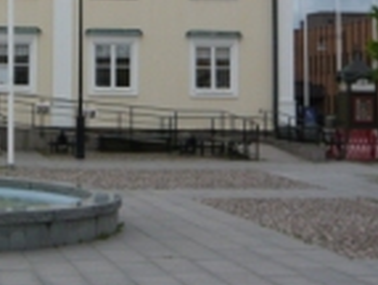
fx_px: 1095
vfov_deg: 14.4
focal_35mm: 100
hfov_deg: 18.5
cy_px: -45
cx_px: -82
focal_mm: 5.2
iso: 100
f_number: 3
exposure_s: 1/640
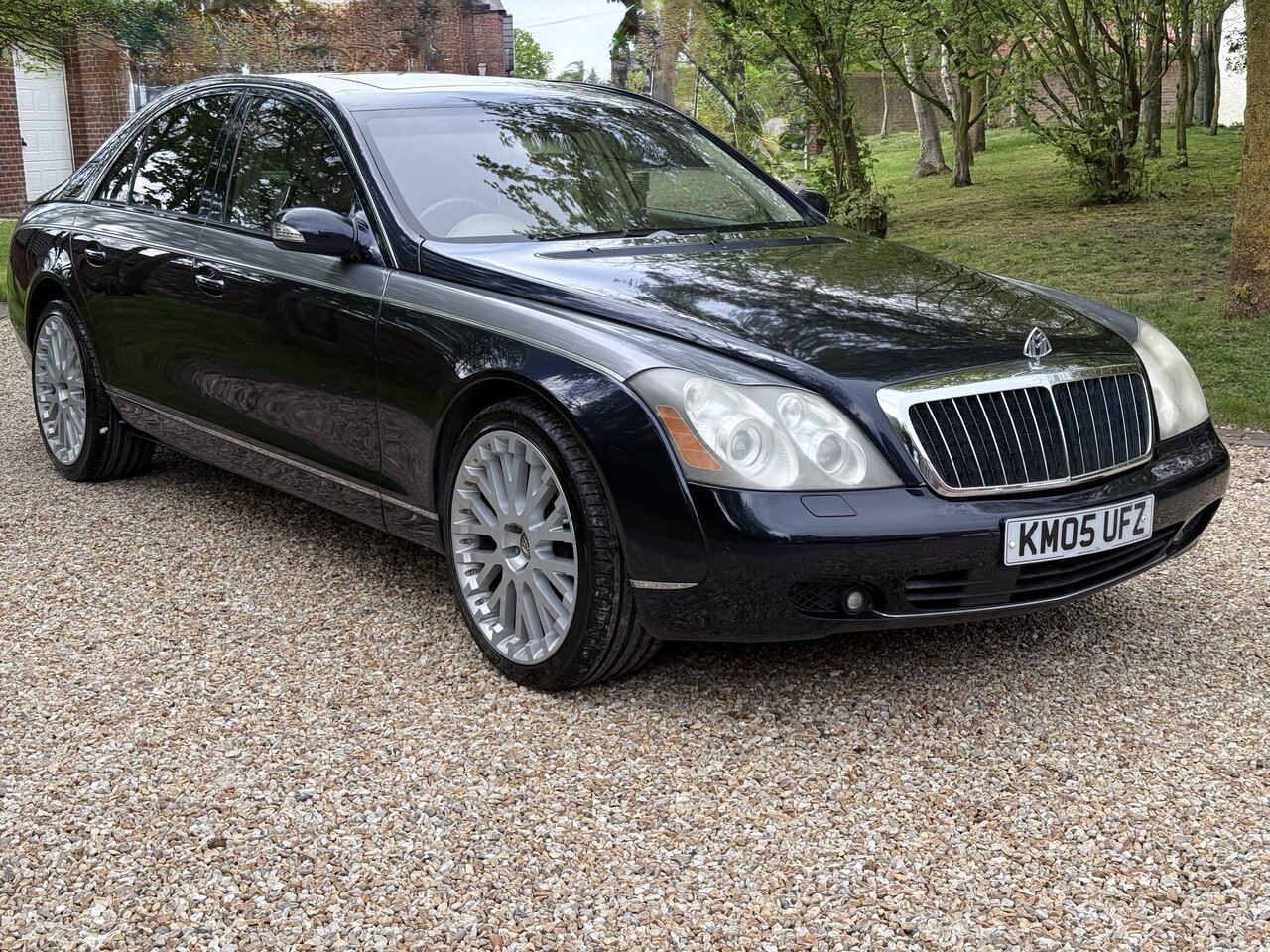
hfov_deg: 39.7
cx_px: 635
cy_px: 476
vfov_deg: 30.3
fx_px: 1761
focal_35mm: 48
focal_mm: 6.76
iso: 80
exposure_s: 1/712
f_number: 1.78
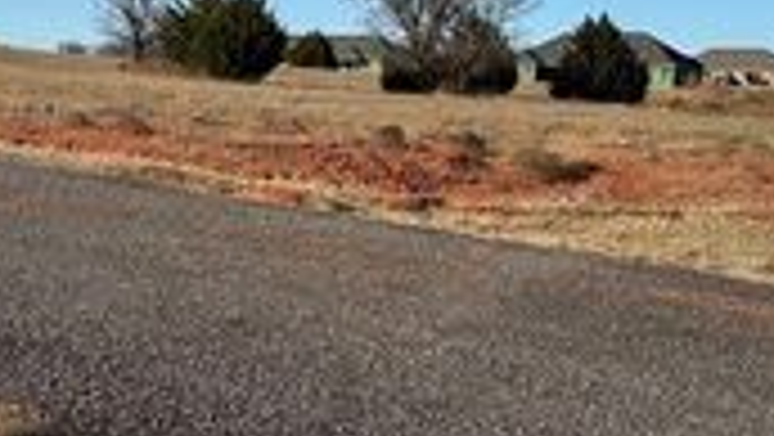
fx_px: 1561
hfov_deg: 27.8
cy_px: 142
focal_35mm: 76
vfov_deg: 15.9
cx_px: 342
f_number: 1.78
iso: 80
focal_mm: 6.86
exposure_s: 1/5848
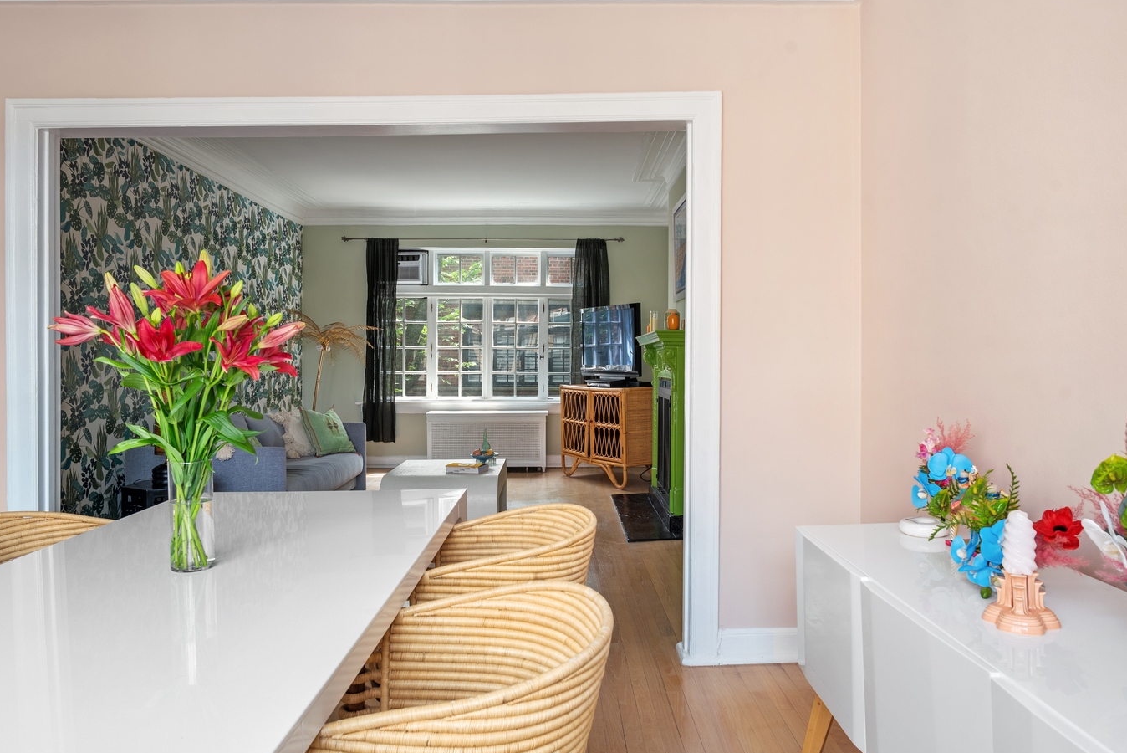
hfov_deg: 73.7
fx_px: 752
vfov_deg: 53.2
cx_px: 577
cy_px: 387
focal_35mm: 24
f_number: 8
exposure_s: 1/4
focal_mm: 20
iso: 500
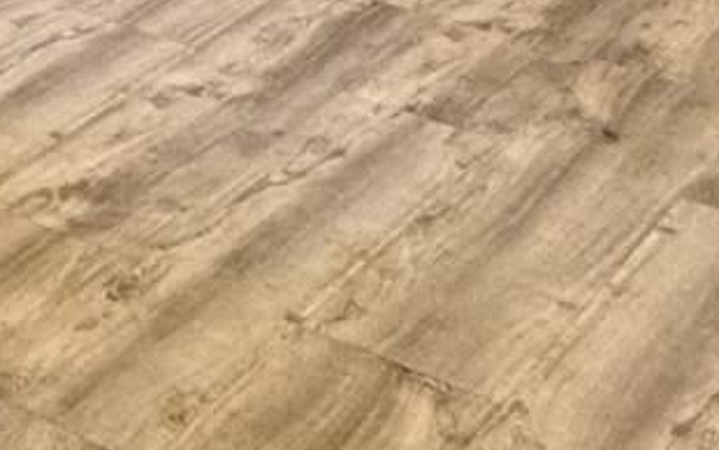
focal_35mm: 98
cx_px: -863
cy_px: -459
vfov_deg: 11.9
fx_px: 1921
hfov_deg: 15.3
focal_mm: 2.22
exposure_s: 1/120
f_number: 2.2
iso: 100
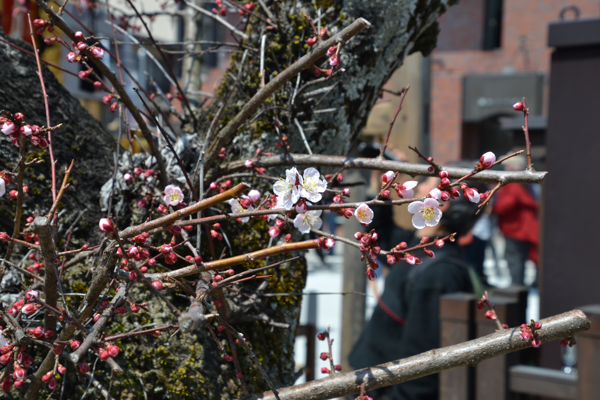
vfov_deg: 23.8
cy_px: 200
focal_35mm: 57
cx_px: 300
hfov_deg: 35.1
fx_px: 950
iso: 100
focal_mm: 38
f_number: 7.1
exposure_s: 1/200
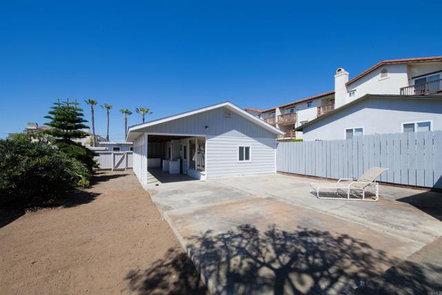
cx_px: 221
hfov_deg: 104.2
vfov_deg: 81.2
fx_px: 172
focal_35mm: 14
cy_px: 148
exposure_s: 1/250
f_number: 13
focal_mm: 14
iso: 250
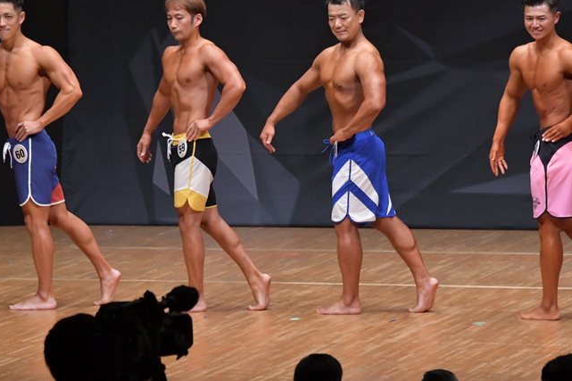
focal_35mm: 272
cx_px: 282
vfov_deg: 5.0
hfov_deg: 7.6
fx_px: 4320
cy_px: 167
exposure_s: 1/400
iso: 6400
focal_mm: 150
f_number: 5.6
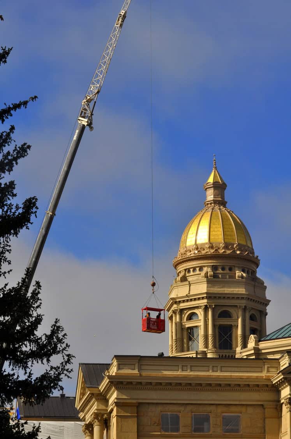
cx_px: 146
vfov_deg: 19.5
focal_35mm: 105
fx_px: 1277
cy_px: 220
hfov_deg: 13.0
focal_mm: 70
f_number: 11
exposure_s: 1/500
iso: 200
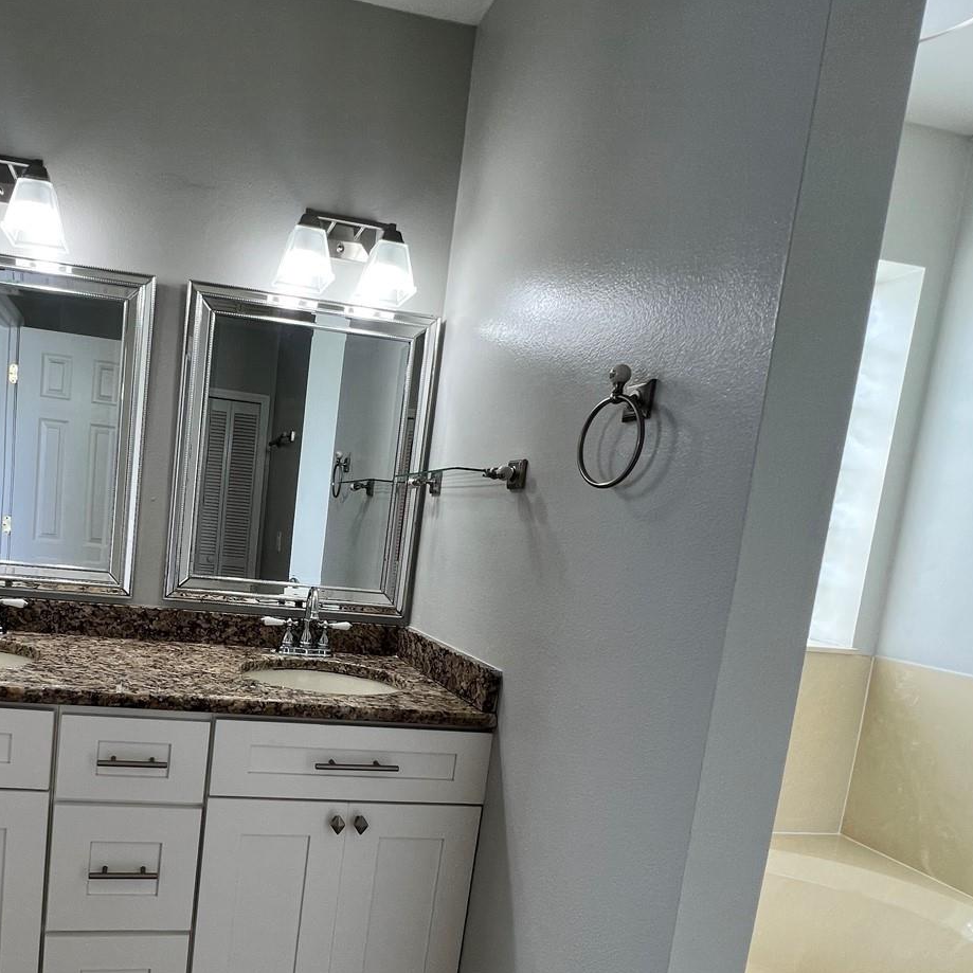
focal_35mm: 20
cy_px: 596
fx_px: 636
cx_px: 260
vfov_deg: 73.8
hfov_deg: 70.5
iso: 80
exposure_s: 1/120
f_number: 1.8
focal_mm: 1.57
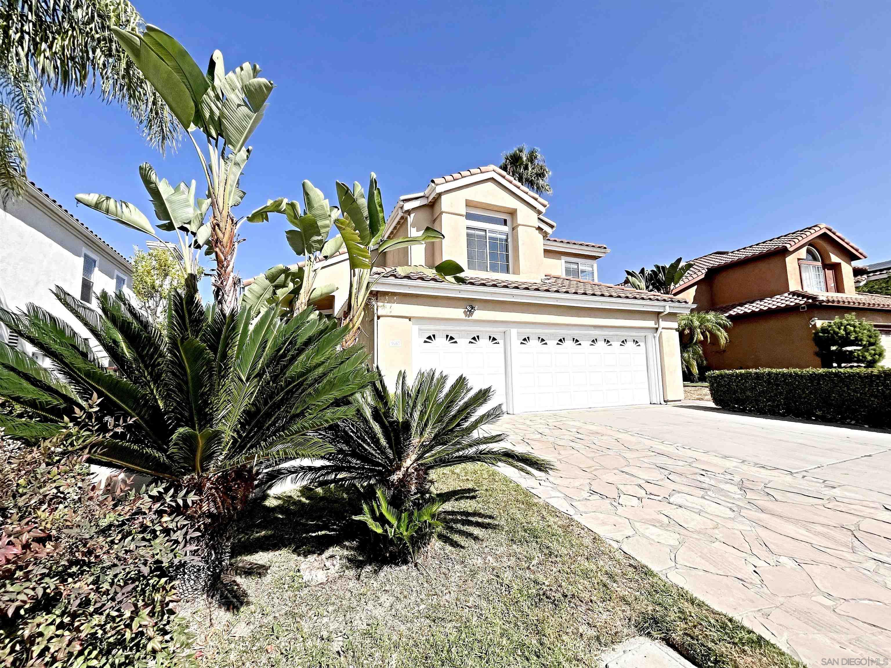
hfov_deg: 106.2
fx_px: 335
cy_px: 334
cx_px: 446
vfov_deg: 89.9
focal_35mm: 13
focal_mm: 1.54
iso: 32
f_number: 2.4
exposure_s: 1/1908
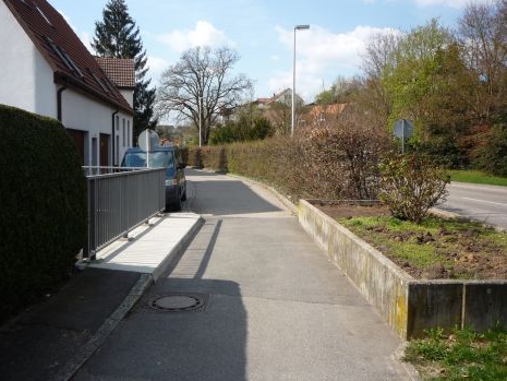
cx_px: 250
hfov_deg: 55.3
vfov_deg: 43.0
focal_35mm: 33
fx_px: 483
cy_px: 194
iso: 100
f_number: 4.5
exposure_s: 1/400
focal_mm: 5.2
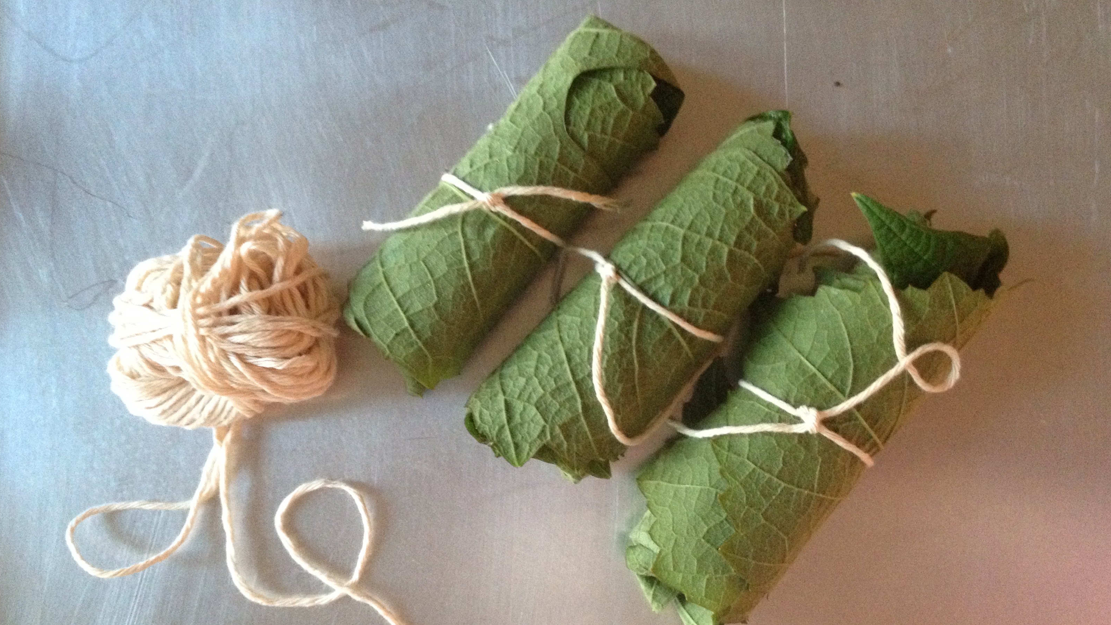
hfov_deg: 51.6
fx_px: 1149
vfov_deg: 30.4
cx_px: 550
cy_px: 347
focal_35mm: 39
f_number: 2.4
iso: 320
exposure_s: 1/15
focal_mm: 4.28
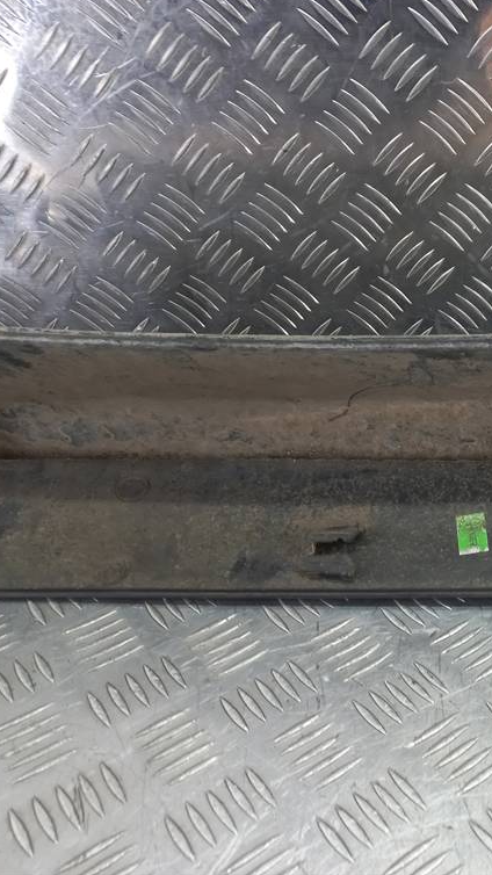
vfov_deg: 54.0
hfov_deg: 28.6
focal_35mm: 37
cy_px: 432
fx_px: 858
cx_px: 562
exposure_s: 1/50
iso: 100
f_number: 1.8
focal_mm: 4.6
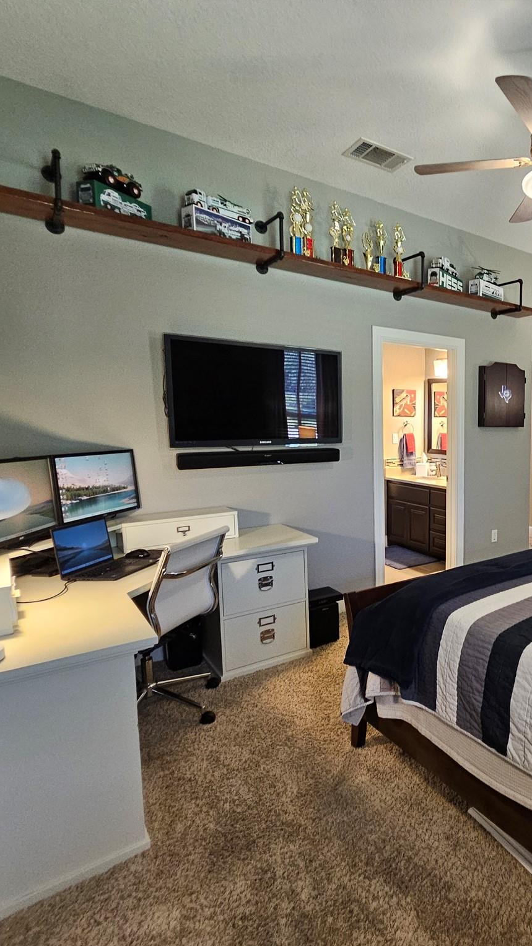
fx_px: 476
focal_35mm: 19
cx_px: 485
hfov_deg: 51.1
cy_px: 474
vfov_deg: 89.6
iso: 320
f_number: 2.2
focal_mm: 2.2
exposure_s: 1/40
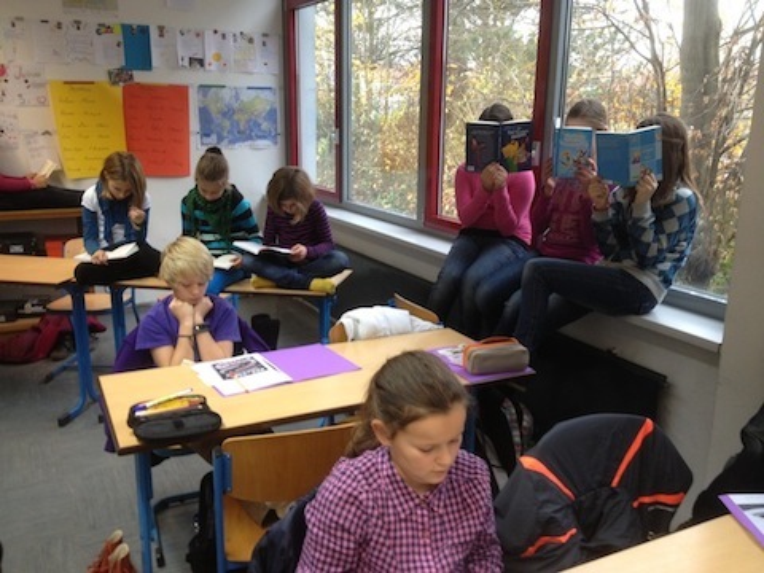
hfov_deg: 52.6
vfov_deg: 40.7
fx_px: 772
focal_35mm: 35
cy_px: 286
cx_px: 382
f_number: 2.4
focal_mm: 4.28
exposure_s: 1/20
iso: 80
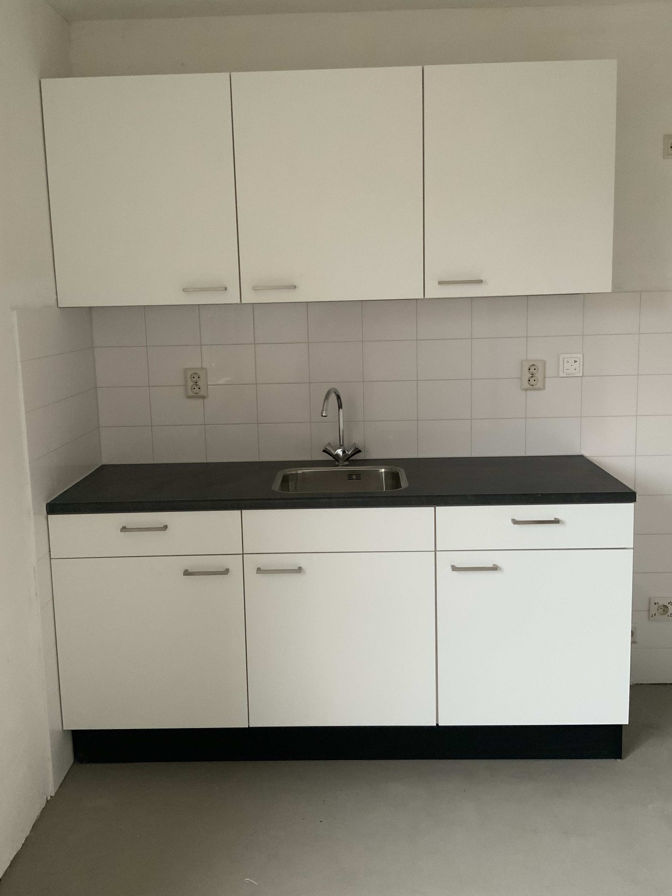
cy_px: 426
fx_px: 854
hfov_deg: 42.9
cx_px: 329
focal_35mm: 33
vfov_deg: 55.3
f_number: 1.8
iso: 320
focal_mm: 3
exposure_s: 1/53
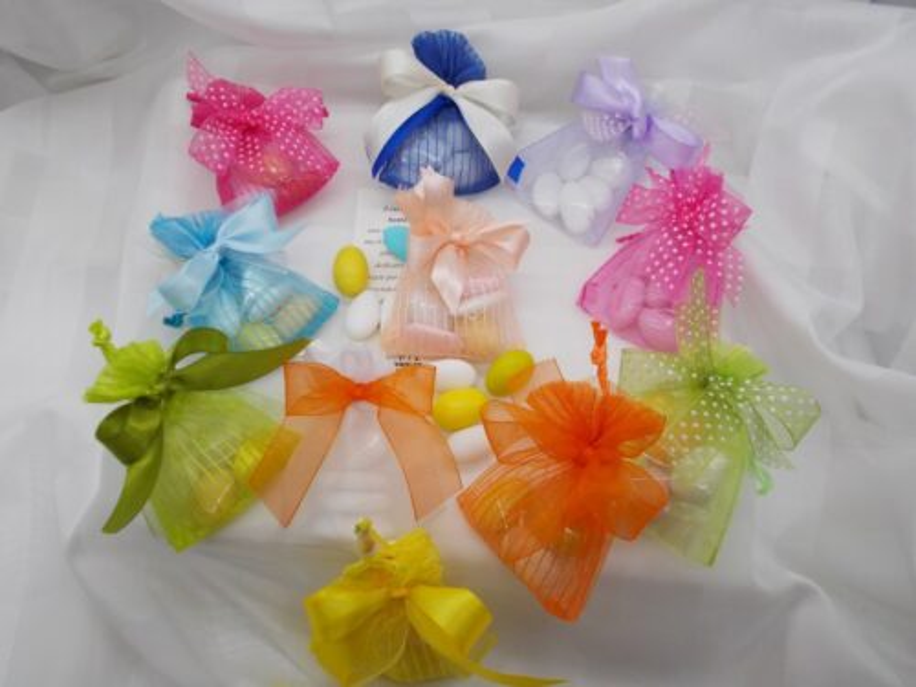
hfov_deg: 60.0
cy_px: 344
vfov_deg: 46.8
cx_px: 458
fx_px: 794
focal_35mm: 30
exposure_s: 1/160
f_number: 3.4
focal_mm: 5.3
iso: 80
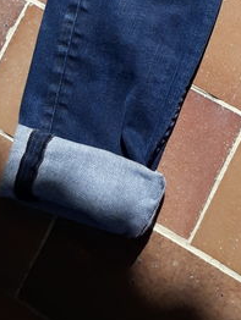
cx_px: 389
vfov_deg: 17.6
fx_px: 955
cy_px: -117
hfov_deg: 13.4
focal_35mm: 103
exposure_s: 1/1629
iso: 40
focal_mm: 3.71
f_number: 1.7
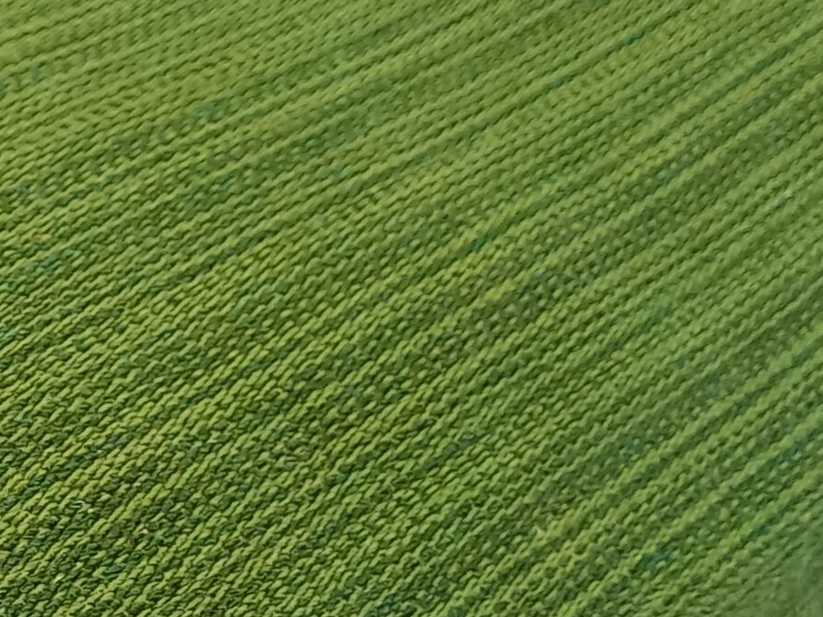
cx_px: -567
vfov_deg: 13.2
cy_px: 600
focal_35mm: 111
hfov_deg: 15.6
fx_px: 2639
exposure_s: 1/33
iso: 250
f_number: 1.8
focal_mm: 4.65
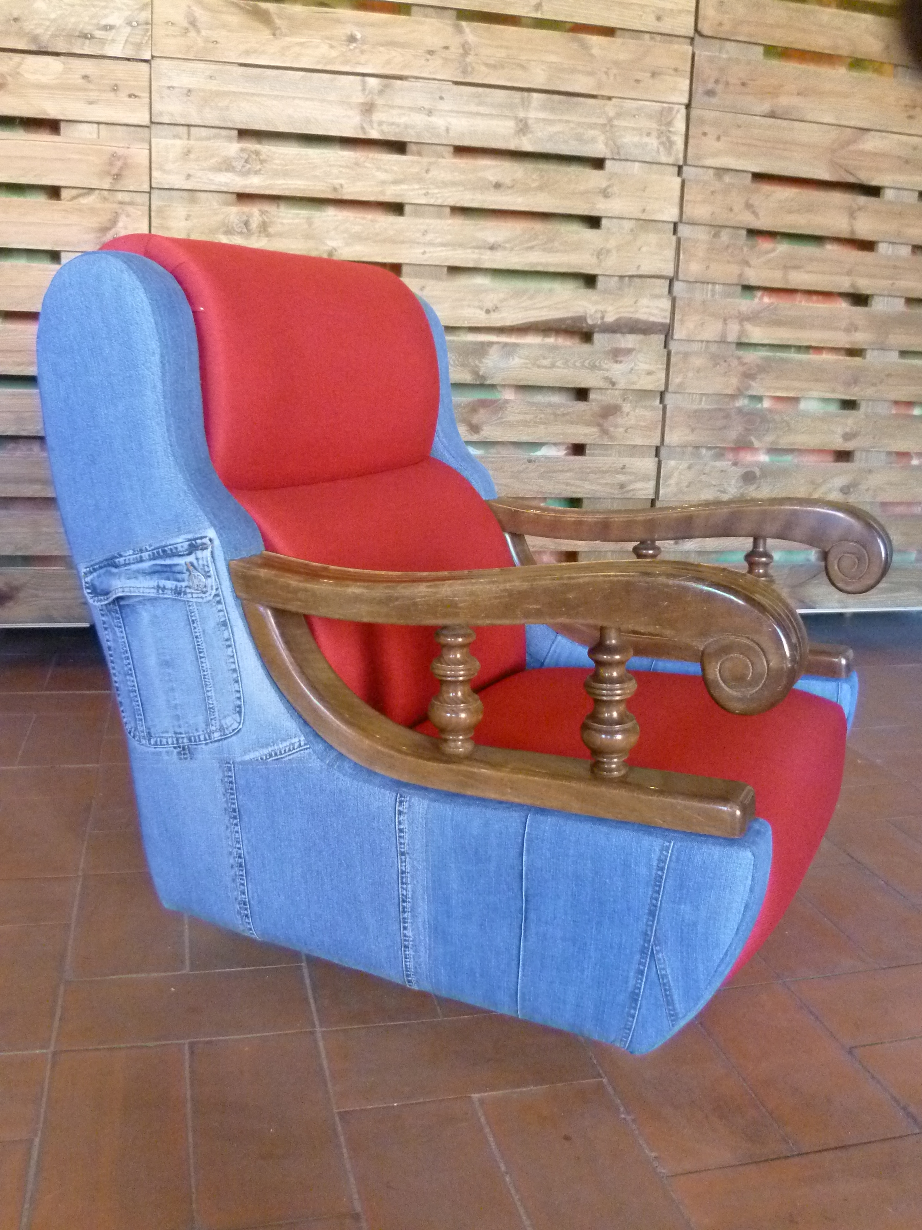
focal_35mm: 32
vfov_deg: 56.8
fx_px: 1136
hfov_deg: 44.2
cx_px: 461
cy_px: 615
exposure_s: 1/40
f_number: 3
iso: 800
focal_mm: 5.7
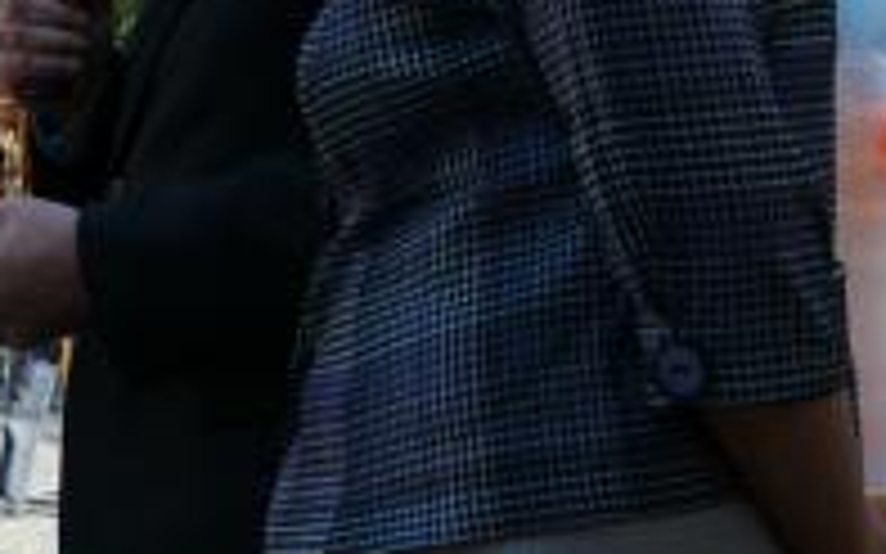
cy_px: 149
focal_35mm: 121
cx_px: -162
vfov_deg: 10.8
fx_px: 2921
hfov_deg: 16.6
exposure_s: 1/160
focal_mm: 26
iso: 200
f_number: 8
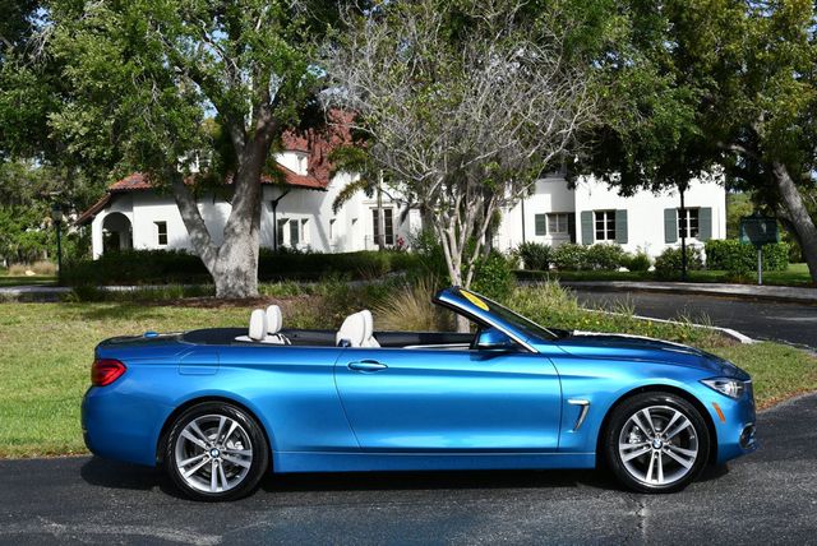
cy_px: 273
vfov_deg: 26.0
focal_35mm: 52
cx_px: 408
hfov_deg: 38.2
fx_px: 1181
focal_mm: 26
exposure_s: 1/250
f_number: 8
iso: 100
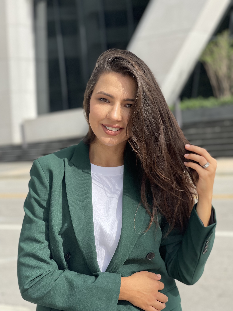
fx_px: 574
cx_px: 116
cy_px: 156
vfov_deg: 30.3
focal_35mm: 64
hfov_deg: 22.9
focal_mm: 7.5
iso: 20
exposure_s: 1/717
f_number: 2.2
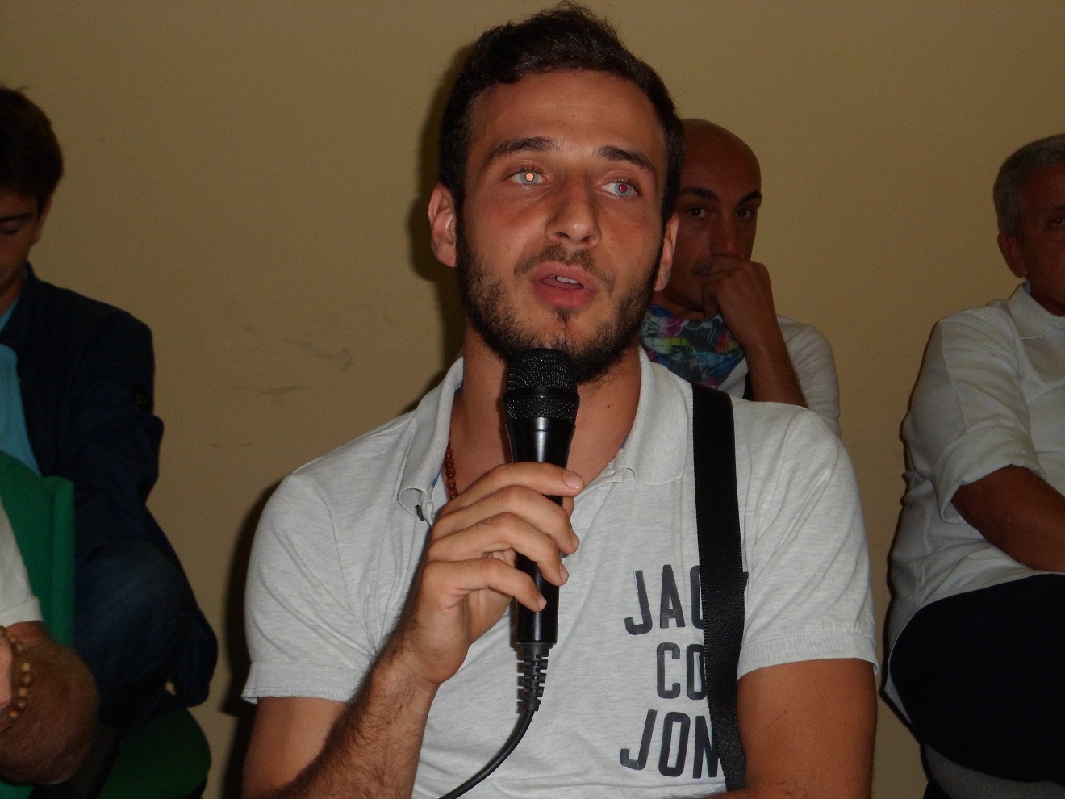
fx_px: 1846
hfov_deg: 32.2
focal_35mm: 60
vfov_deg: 24.4
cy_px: 400
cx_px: 532
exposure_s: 1/60
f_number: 5.2
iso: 160
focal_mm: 11.2
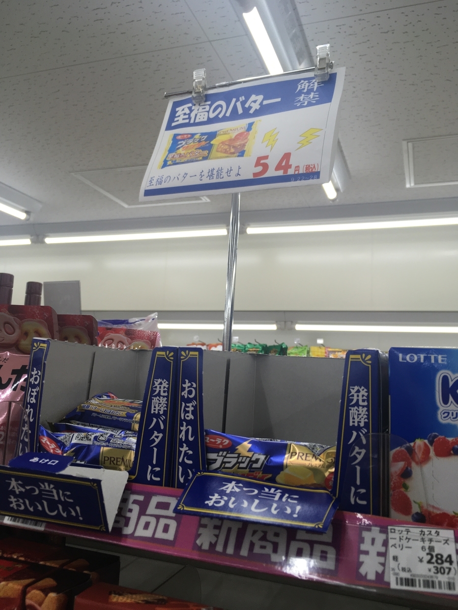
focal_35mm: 29
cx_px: 229
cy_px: 305
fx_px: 512
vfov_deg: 61.7
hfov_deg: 48.2
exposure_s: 1/120
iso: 40
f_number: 2.2
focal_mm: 4.15
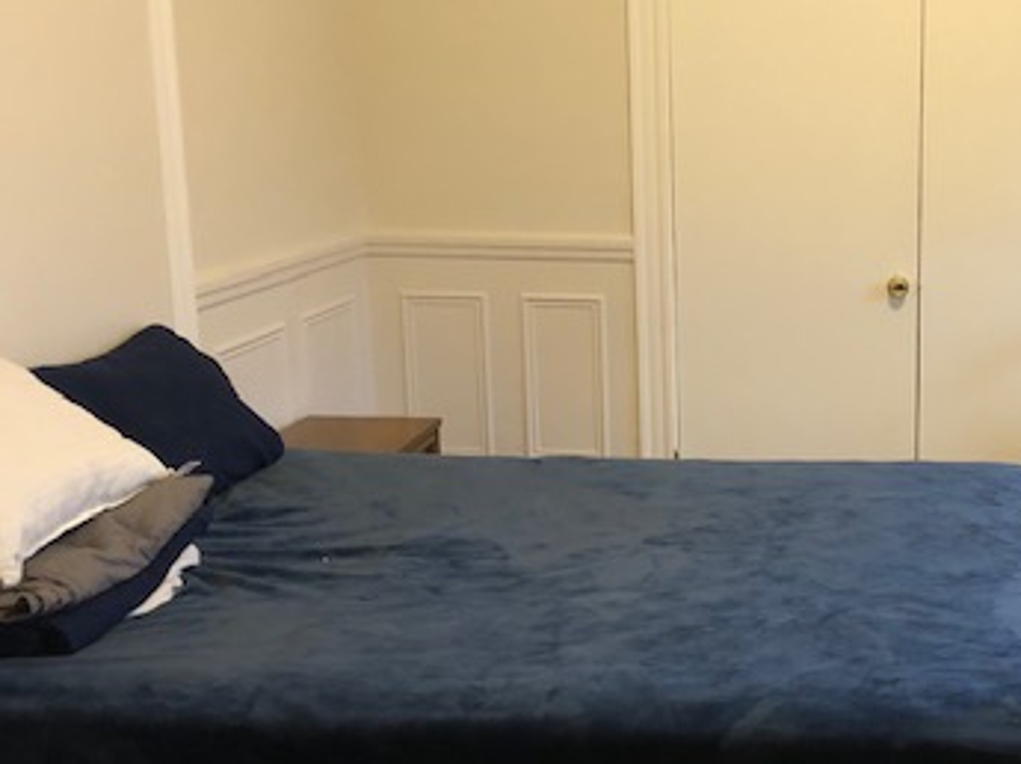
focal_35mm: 52
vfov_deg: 28.0
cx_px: 805
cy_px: 397
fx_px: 1532
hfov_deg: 35.7
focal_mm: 3.99
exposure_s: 1/6
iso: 100
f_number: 1.8
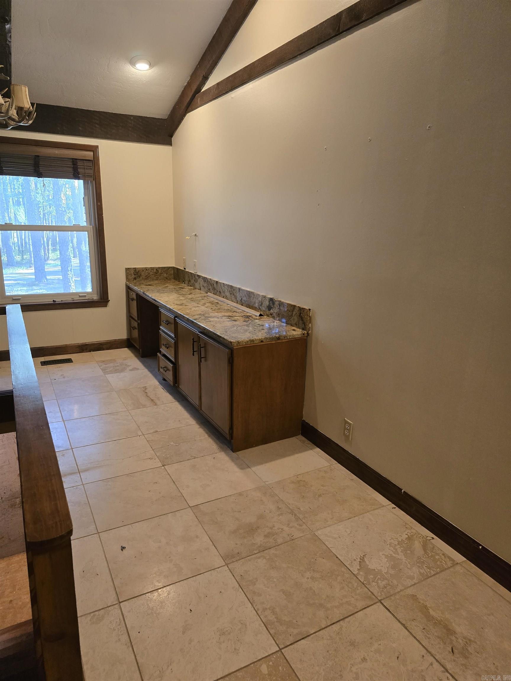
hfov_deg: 58.9
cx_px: 256
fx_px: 453
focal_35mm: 23
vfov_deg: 73.9
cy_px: 340
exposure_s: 1/120
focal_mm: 6.3
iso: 640
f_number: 1.7
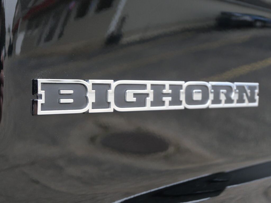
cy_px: 102
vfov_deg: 29.1
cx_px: 136
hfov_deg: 38.2
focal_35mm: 50
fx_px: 391
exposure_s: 1/60
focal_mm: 25
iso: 640
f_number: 5.1
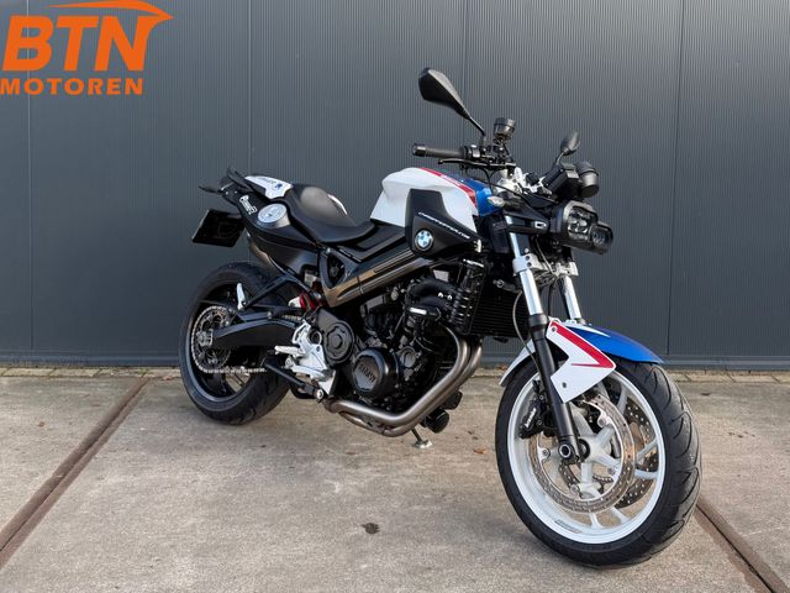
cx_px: 395
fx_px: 548
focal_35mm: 24
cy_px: 296
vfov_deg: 56.8
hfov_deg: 71.6
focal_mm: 6.76
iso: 64
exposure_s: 1/247
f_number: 1.78
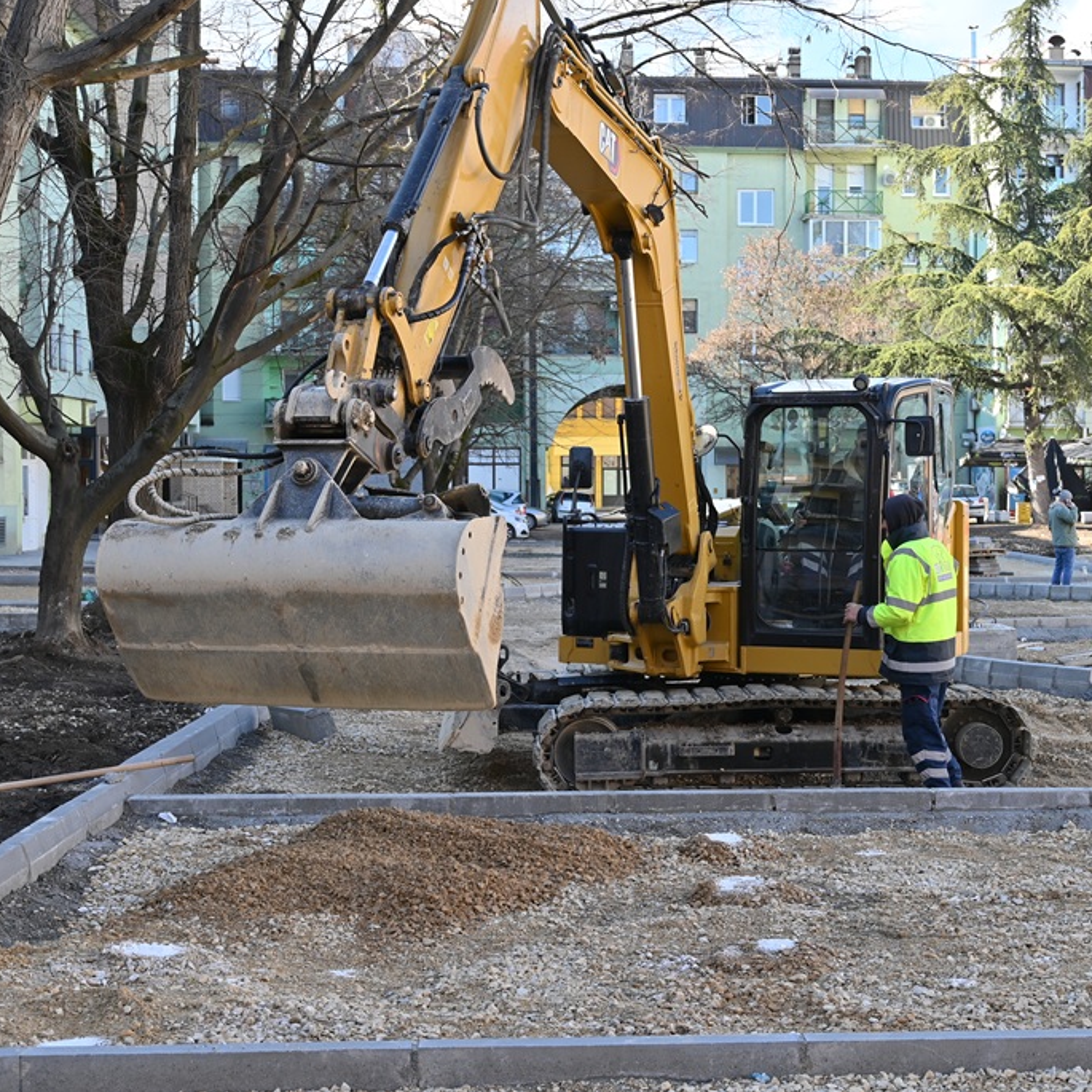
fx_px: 1927
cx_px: 695
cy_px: 544
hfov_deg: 31.5
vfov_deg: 31.6
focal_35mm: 54
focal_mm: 42
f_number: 6.3
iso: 100
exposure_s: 1/125
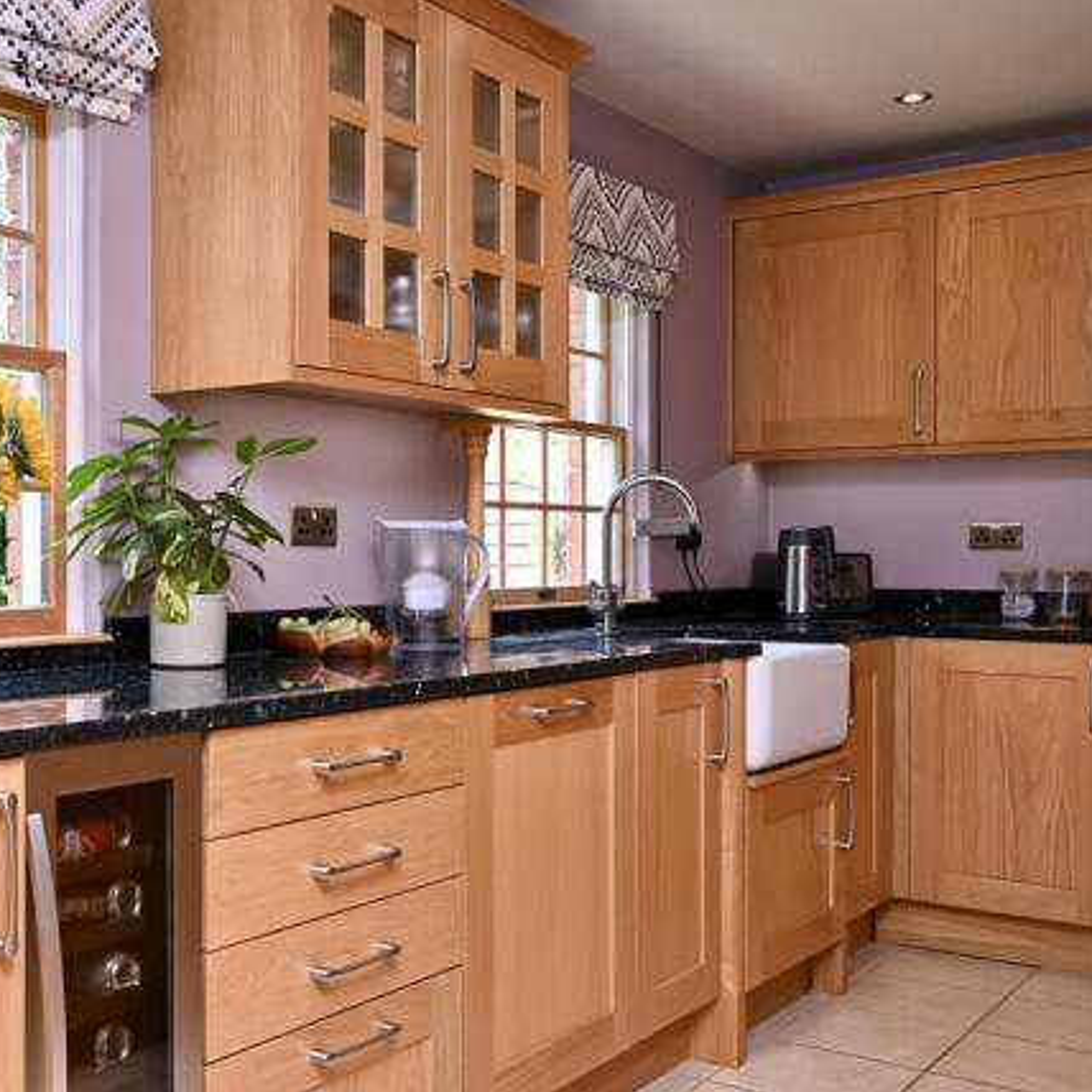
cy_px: 550
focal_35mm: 39
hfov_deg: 41.8
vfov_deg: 42.8
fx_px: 1392
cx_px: 305
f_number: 4.8
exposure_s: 1/125
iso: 400
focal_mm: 20.5
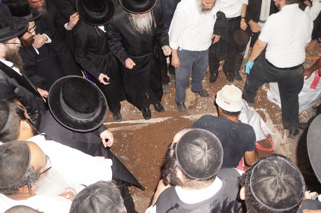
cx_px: 160
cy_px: 106
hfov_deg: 67.4
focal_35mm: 27
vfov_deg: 47.8
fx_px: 240
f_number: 3.5
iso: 800
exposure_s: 1/60
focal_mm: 18
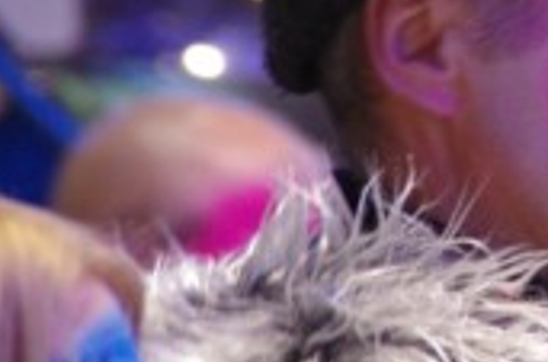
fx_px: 13298
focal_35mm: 876
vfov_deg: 1.6
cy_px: 37
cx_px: 731
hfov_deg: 2.4
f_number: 6.3
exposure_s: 1/10
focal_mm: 200
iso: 3200
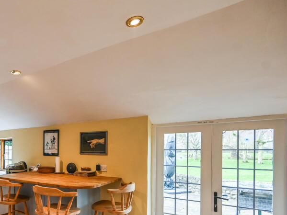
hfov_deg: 66.5
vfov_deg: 57.4
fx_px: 191
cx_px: 54
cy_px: 145
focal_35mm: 23
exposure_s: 1/320
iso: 1000
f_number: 4
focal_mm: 14
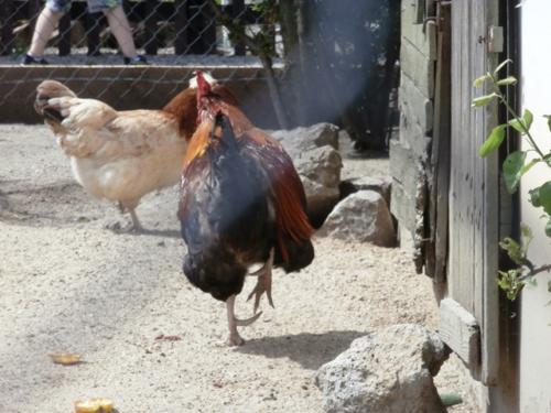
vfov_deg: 6.2
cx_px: 276
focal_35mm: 240
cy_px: 206
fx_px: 3820
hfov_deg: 8.2
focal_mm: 42.43
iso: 100
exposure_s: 1/320
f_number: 5.8
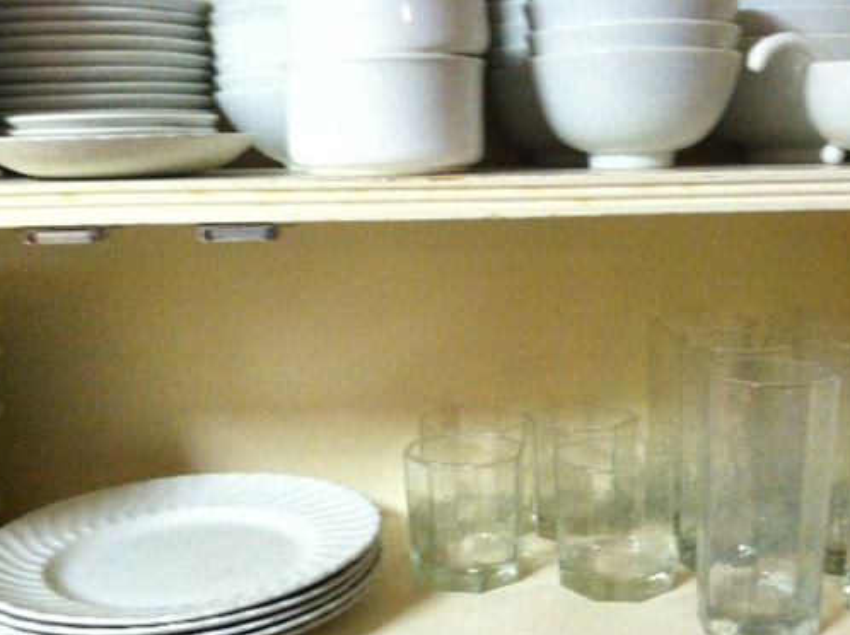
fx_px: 1103
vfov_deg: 31.9
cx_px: 492
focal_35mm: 45
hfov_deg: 42.0
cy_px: 406
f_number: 2.8
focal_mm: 3.85
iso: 500
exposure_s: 1/15
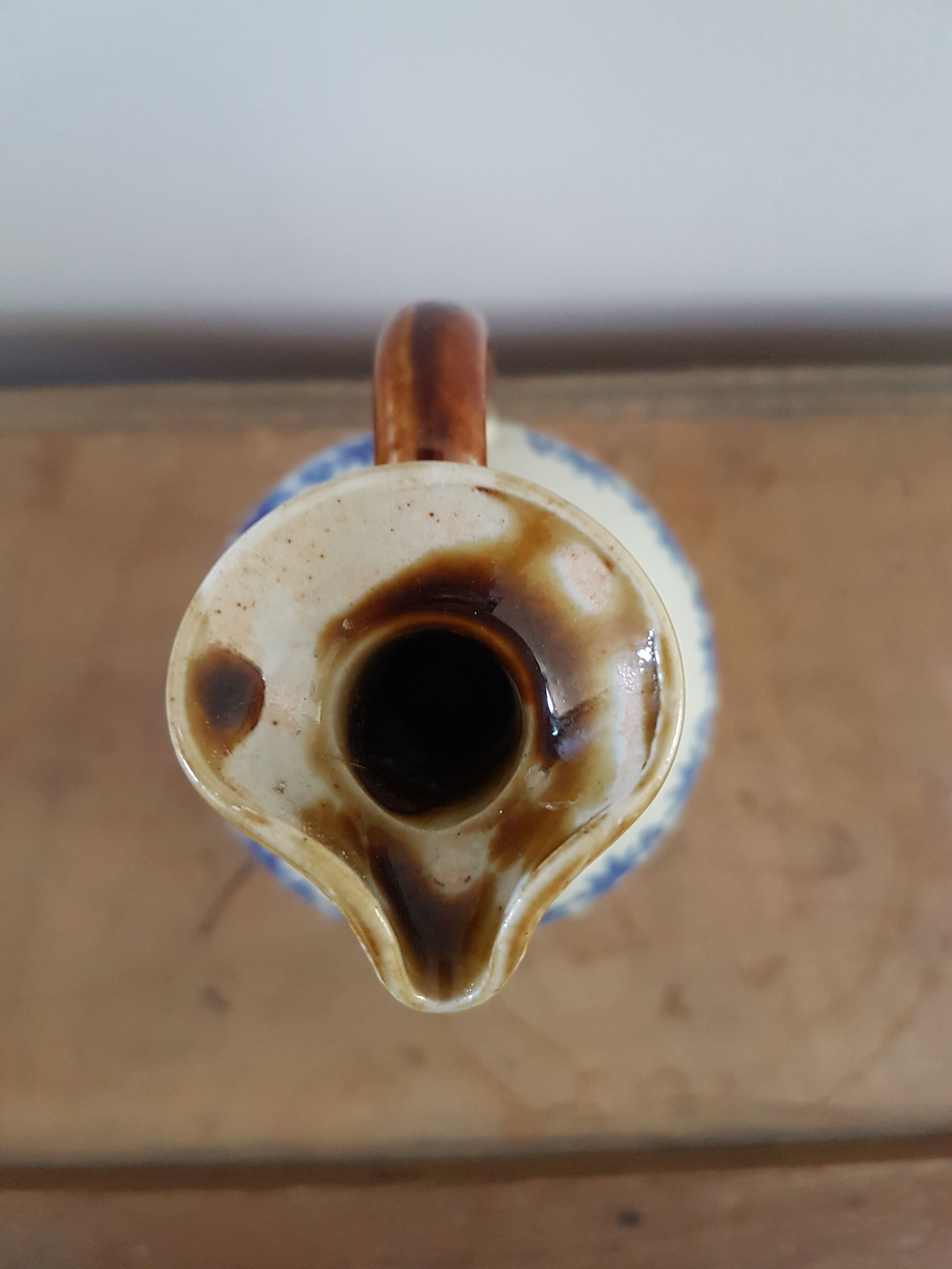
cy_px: 634
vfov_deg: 67.3
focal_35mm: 26
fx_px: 953
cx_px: 476
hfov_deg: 53.1
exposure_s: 1/10
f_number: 1.7
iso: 250
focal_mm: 4.2
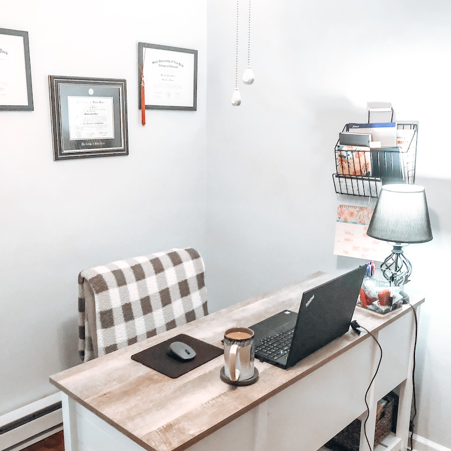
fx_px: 501
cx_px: 212
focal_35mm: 34
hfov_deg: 48.4
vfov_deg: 48.4
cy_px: 229
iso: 50
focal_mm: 3.99
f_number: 1.8
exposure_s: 1/15
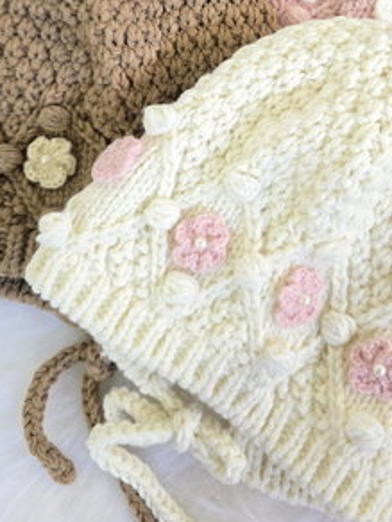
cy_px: 88
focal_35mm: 42
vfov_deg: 42.3
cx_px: 245
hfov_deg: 34.2
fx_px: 634
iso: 640
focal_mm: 6.3
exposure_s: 1/100
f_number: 1.7
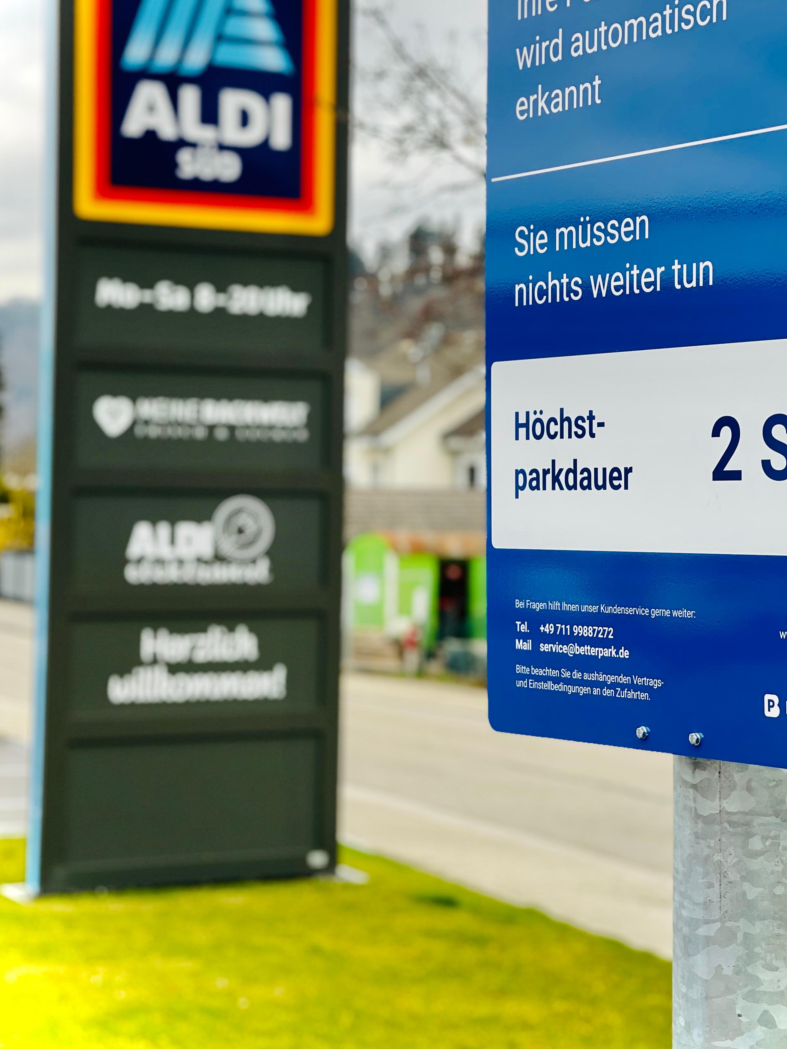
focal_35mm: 78
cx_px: 477
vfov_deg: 25.0
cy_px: 453
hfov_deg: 18.9
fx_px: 2364
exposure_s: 1/156
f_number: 2.2
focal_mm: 7.5
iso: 20
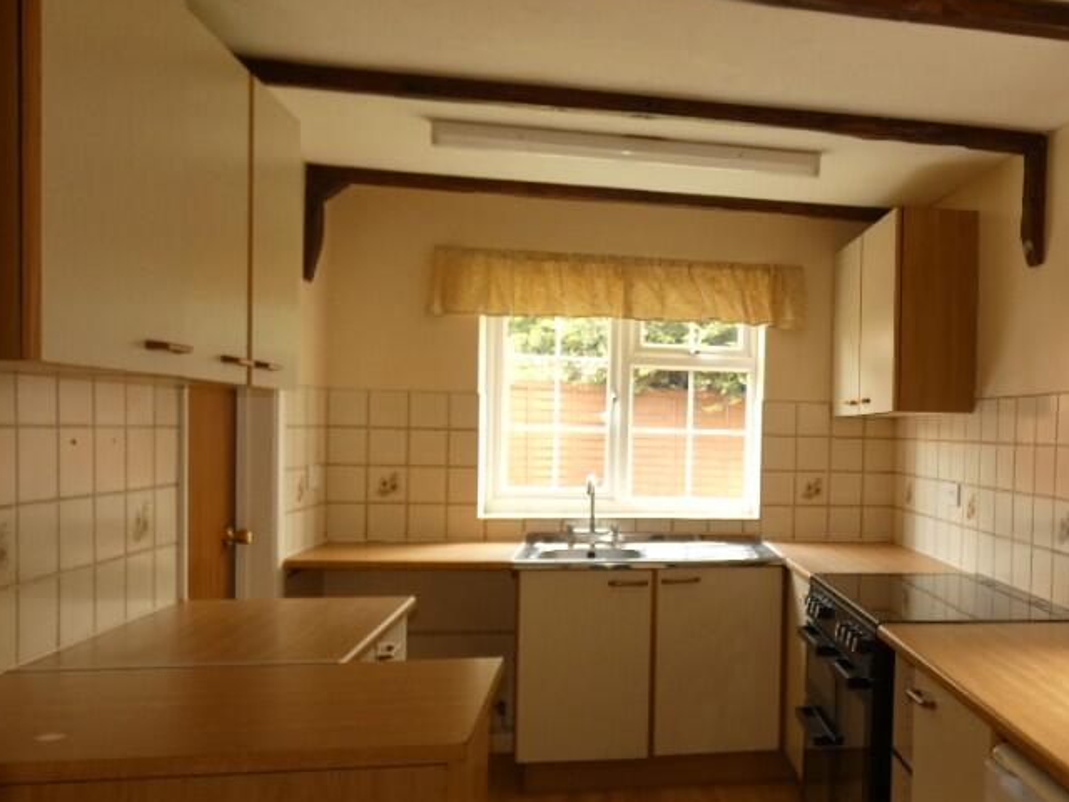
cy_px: 464
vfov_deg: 44.0
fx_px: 988
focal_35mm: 32
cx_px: 835
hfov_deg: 53.5
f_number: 2.8
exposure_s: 1/25
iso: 80
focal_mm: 3.6
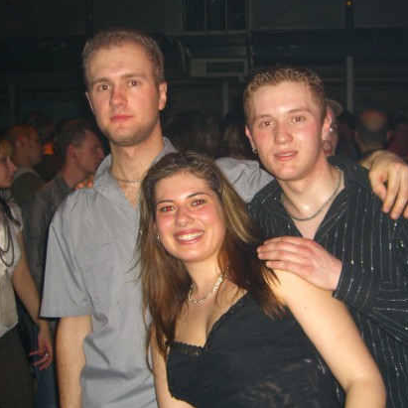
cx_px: 224
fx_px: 653
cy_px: 197
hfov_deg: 34.6
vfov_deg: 34.7
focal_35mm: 49
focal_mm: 7.9
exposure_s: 1/60
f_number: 2.8
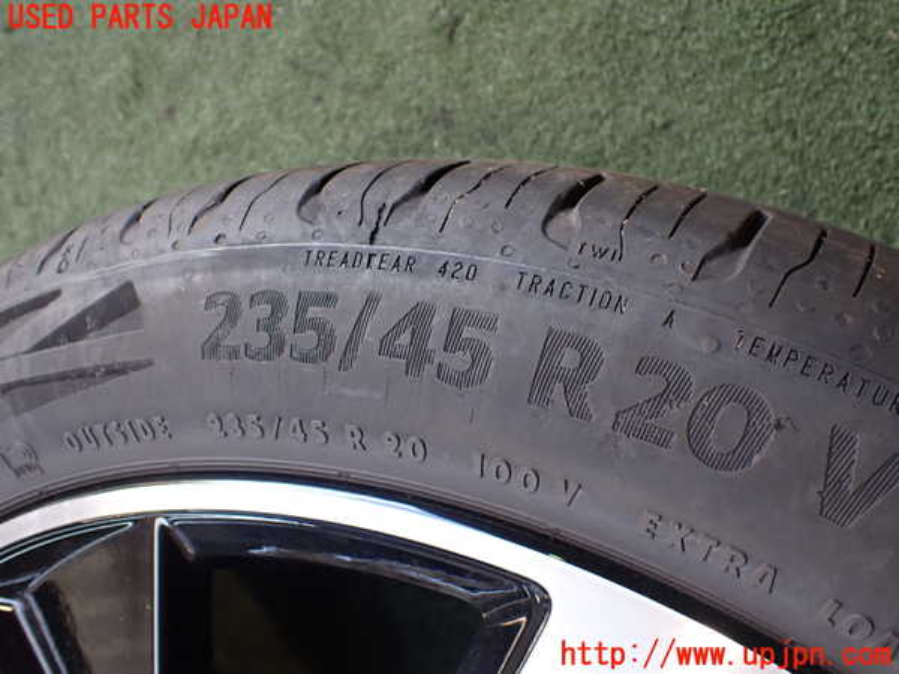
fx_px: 779
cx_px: 450
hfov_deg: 60.0
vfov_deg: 46.8
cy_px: 337
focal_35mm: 30
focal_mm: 5.4
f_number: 2.3
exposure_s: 1/125
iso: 200
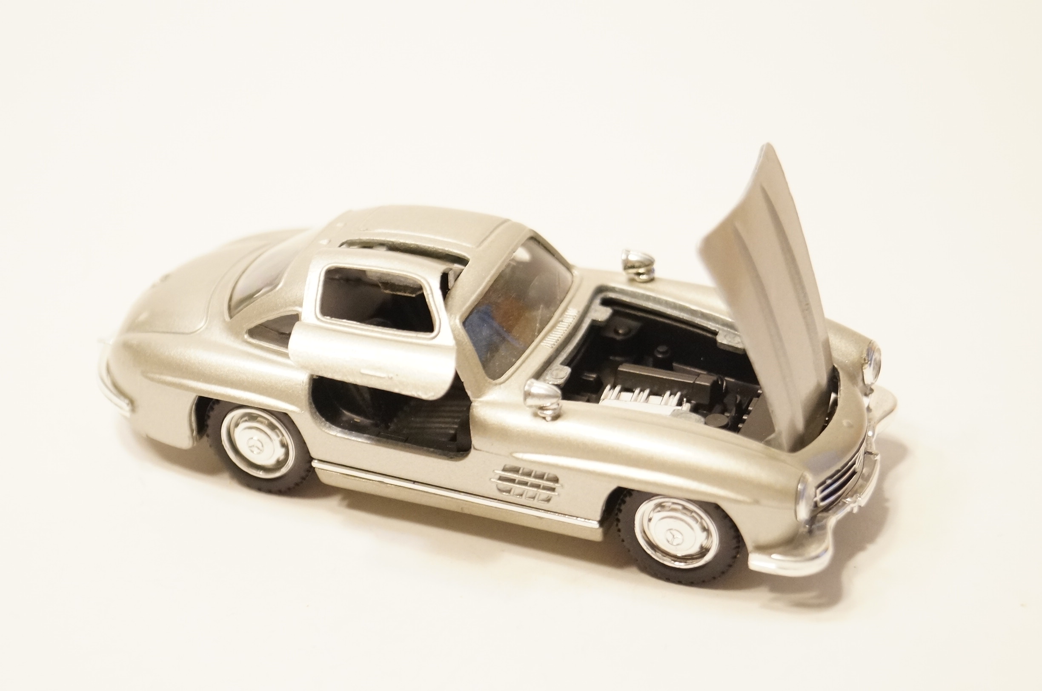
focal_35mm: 82
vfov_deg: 16.5
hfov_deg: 24.7
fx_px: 2384
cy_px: 346
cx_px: 521
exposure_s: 1/100
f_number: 5.6
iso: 2000
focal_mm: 55
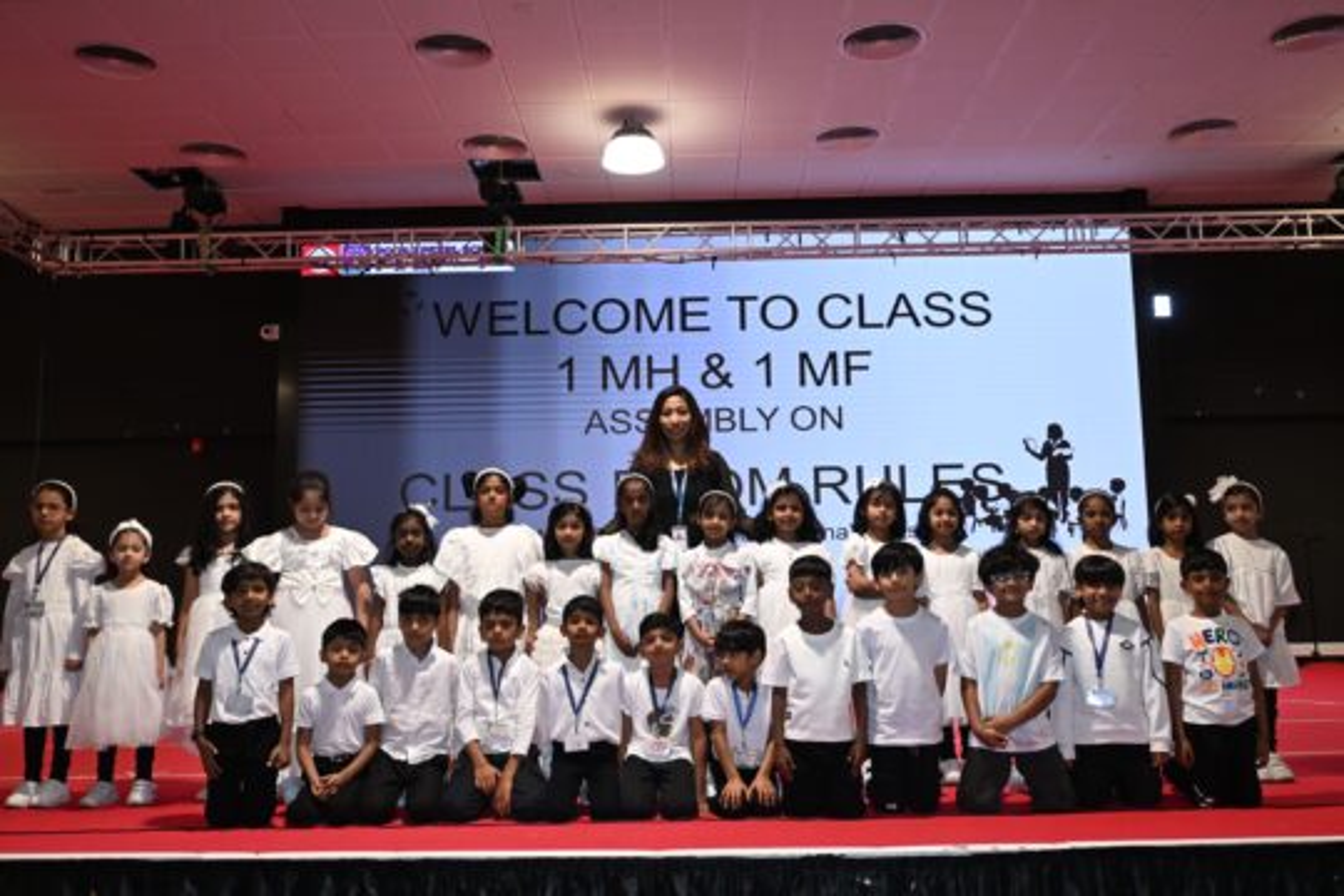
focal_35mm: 32
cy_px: 448
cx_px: 672
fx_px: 1204
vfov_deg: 40.8
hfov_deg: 58.3
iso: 1600
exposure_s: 1/200
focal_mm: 21.5
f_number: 4
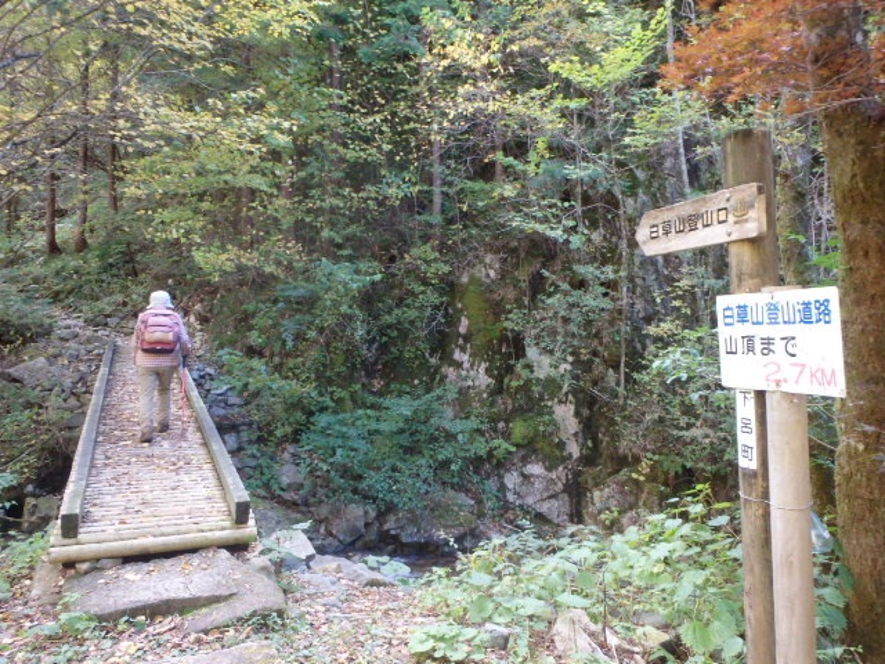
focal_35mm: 28
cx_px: 442
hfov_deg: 63.4
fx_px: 716
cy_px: 332
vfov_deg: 49.7
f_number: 3.9
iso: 320
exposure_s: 1/30
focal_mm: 5
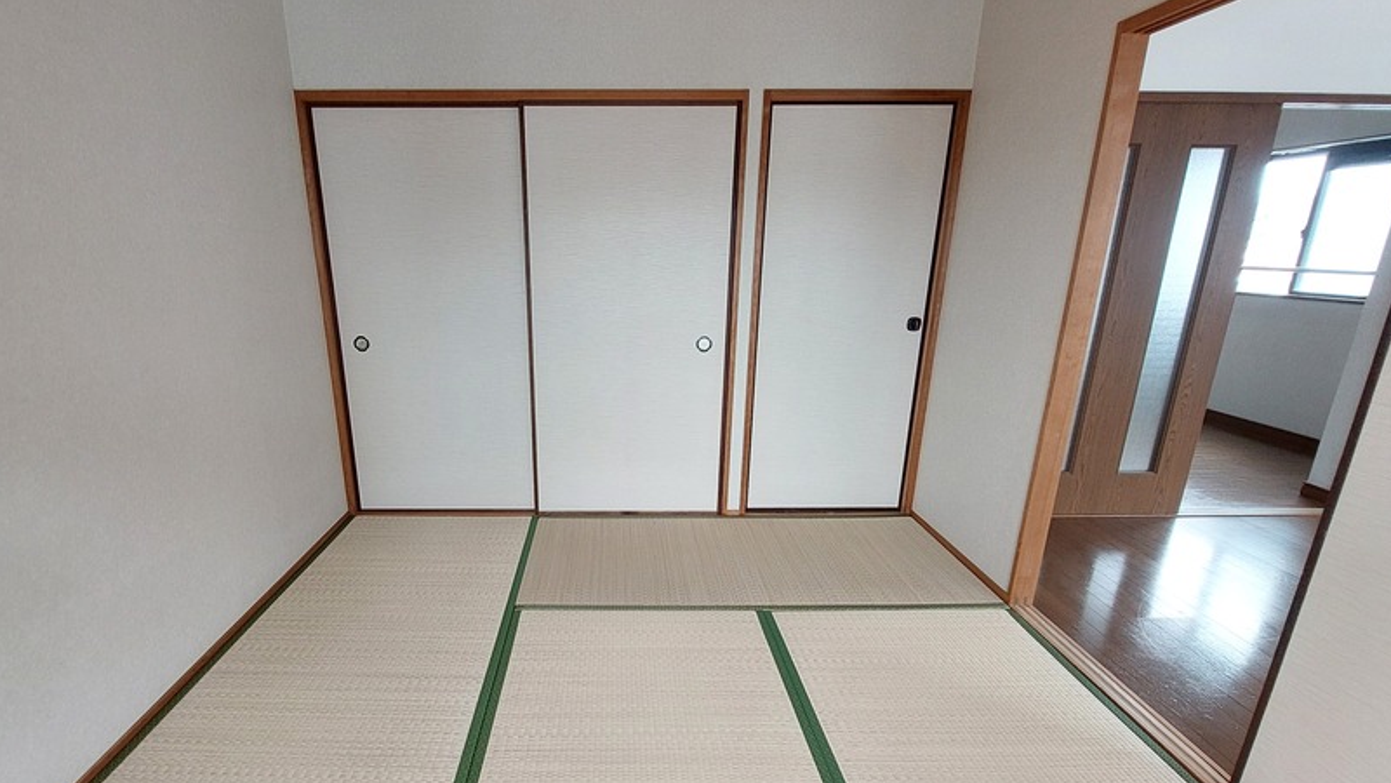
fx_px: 627
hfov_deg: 95.7
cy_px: 458
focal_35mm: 17
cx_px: 633
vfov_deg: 63.5
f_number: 2.2
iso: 125
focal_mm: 1.74
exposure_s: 1/60
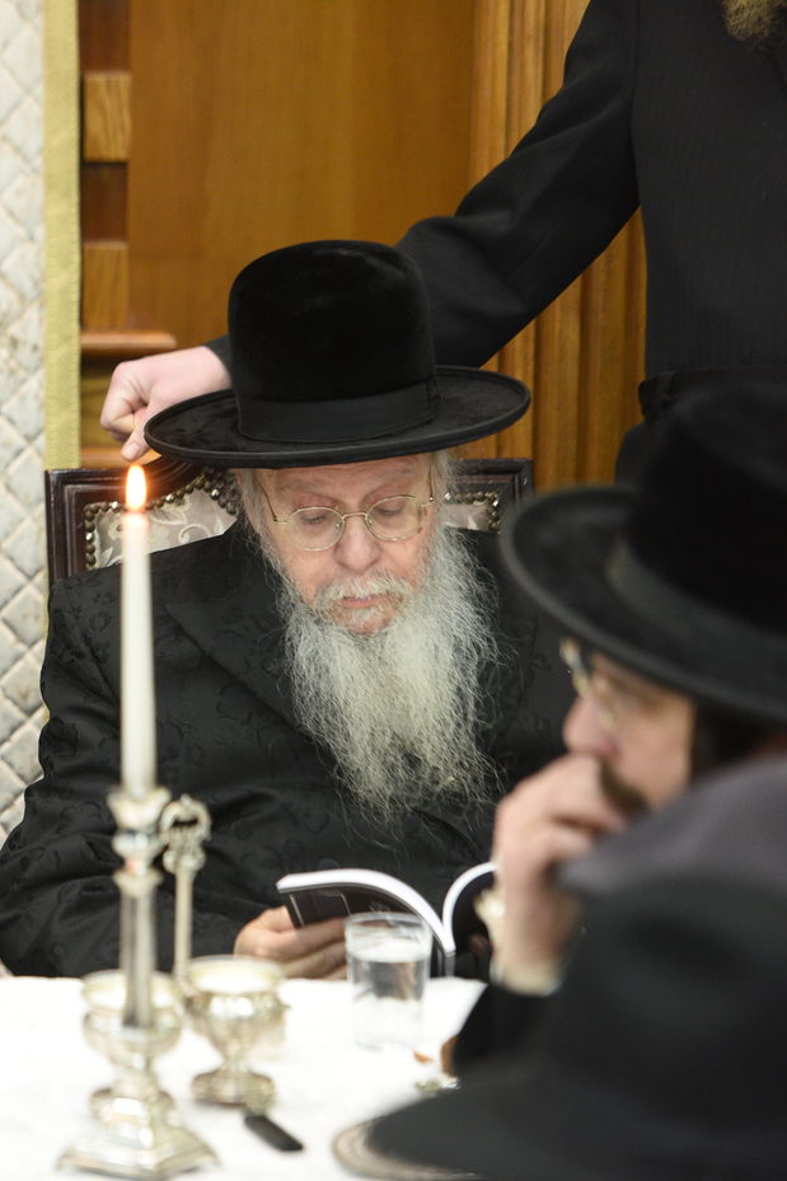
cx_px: -98
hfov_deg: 6.5
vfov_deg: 9.8
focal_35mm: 211
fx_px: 6921
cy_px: 589
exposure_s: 1/160
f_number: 2.8
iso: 1600
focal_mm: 140
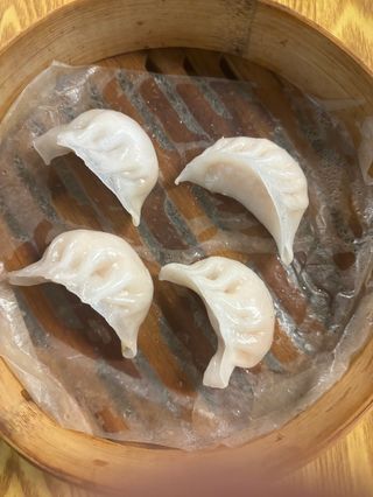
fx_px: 373
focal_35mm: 26
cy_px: 248
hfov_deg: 53.1
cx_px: 186
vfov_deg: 67.3
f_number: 1.6
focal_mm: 5.96
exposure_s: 1/60
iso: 400
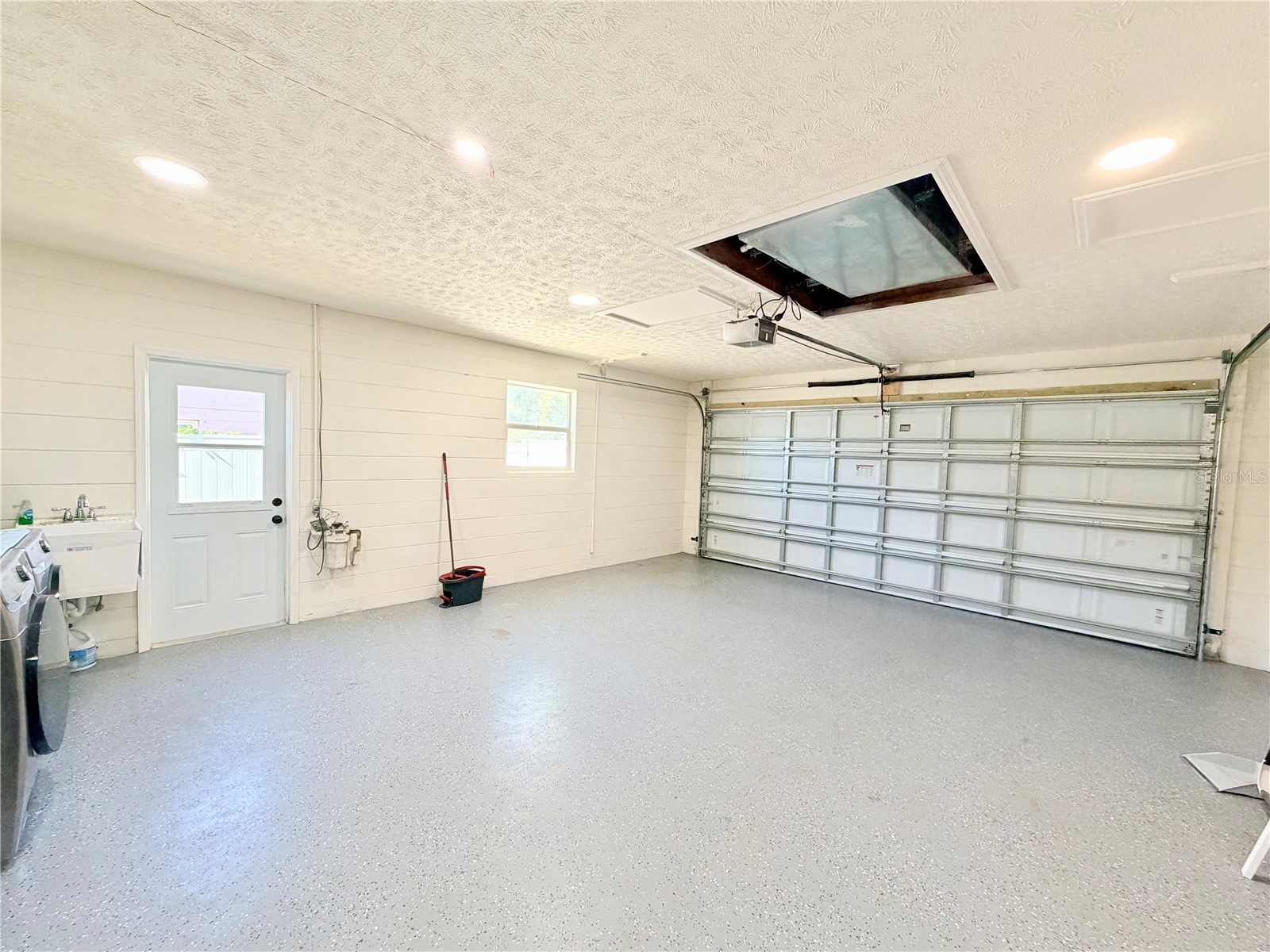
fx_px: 514
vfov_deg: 85.7
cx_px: 635
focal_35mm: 14
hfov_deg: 102.1
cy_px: 476
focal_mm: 2.22
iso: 250
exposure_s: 1/121
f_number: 2.2
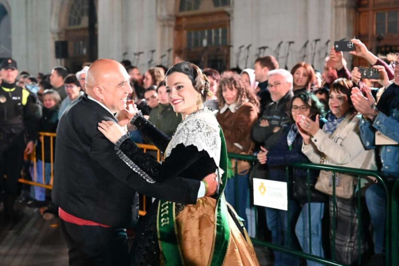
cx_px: 200
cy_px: 133
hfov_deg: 34.5
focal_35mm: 58
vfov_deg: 23.4
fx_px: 643
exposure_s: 1/323
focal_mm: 58
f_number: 4
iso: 25600
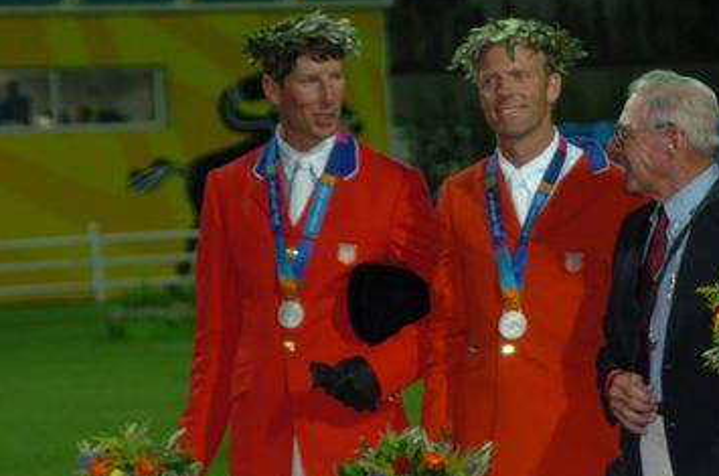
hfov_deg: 7.3
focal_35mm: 284
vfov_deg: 4.8
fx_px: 5657
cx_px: 646
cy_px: 304
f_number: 5.3
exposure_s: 1/250
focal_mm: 105
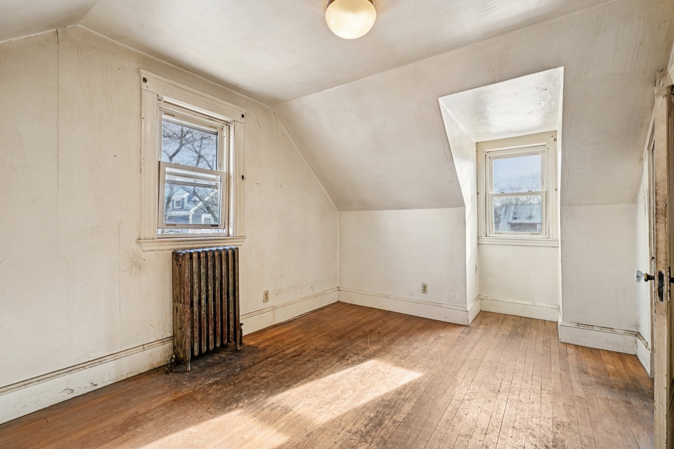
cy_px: 224
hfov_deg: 96.7
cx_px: 337
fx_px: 300
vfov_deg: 73.7
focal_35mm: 16
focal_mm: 16
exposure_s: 1/40
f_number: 8
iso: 400
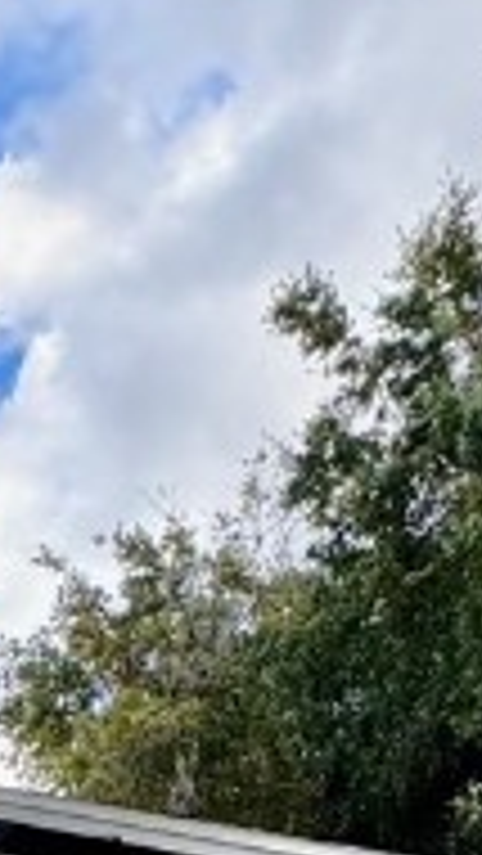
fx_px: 1861
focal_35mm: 82
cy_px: 1377
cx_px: -212
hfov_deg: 14.0
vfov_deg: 20.8
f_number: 2.2
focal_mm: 2.22
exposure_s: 1/373
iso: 40
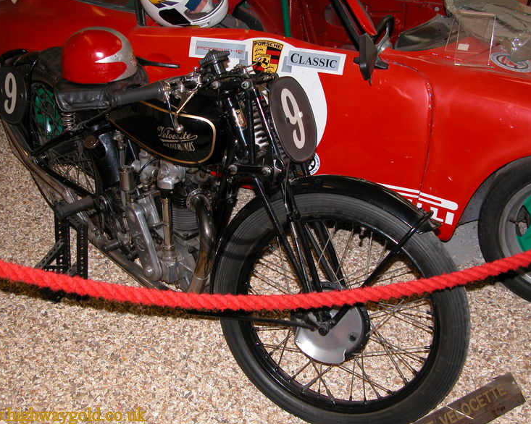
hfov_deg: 38.0
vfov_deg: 30.8
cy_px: 213
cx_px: 244
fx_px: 770
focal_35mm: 49
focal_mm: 11.6
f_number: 3
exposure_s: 1/60
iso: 100
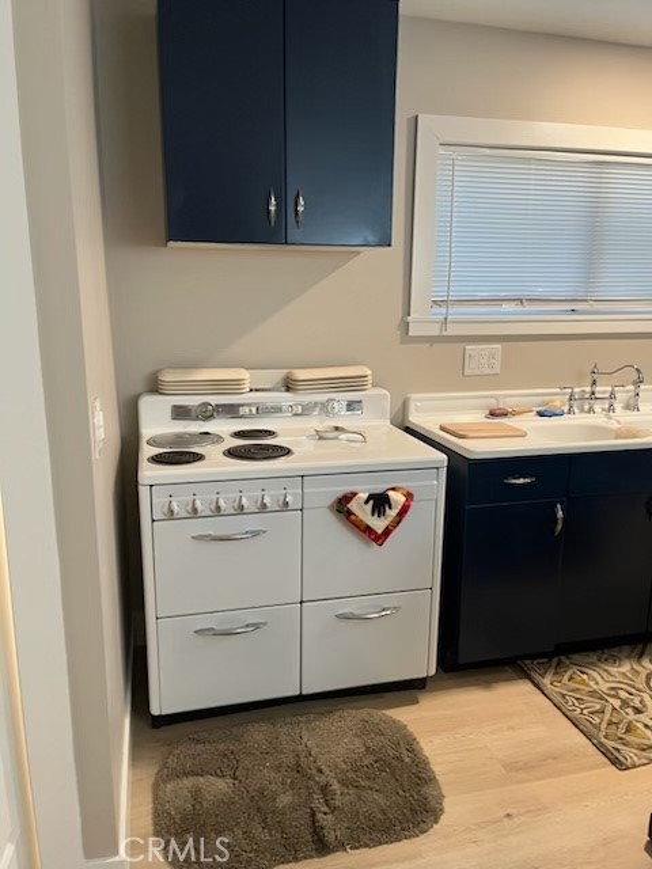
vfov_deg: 67.3
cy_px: 434
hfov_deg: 53.1
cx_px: 326
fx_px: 653
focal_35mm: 26
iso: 250
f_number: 1.6
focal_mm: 5.1
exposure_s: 1/60
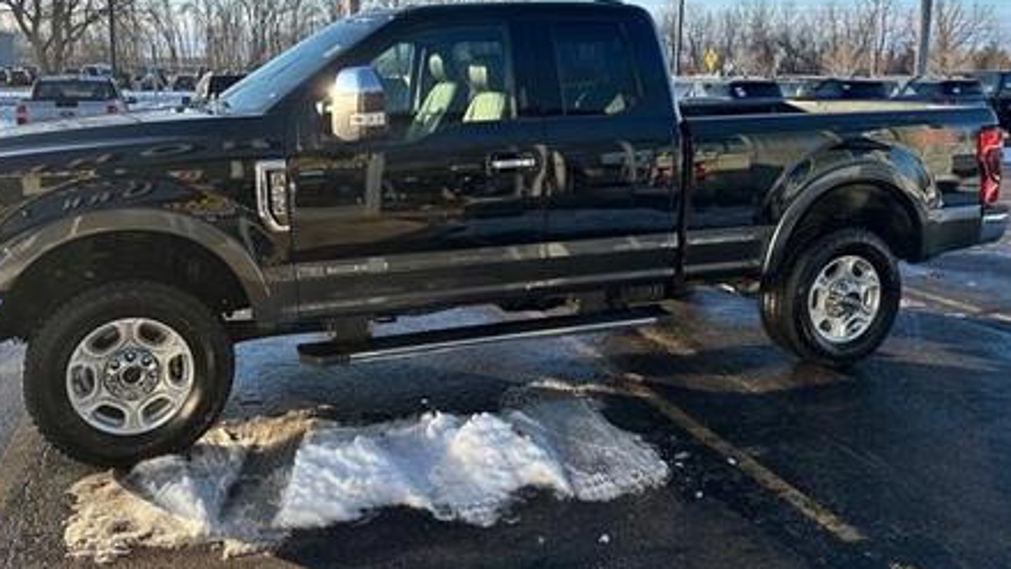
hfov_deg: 64.0
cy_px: 182
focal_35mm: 30
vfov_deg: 38.4
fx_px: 804
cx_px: 438
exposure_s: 1/2252
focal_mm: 6.86
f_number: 1.78
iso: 80
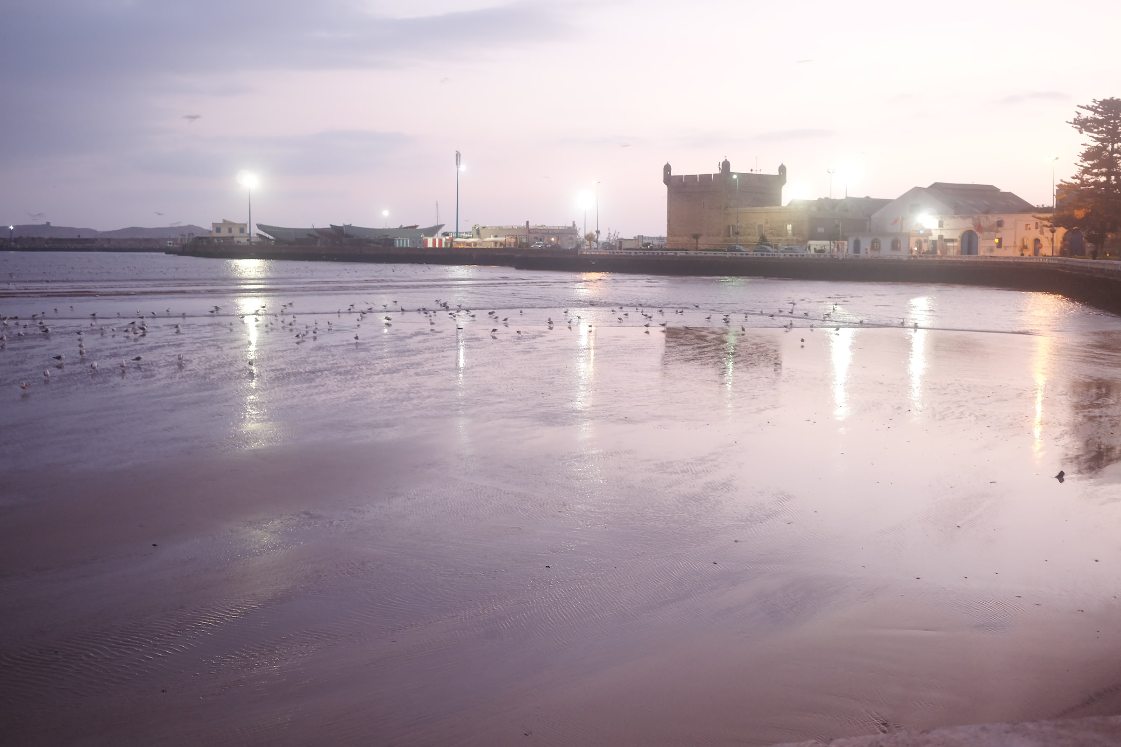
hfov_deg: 47.4
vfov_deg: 32.6
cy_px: 374
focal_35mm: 41
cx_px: 560
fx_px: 1277
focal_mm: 27
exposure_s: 1/10
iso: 800
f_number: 2.8
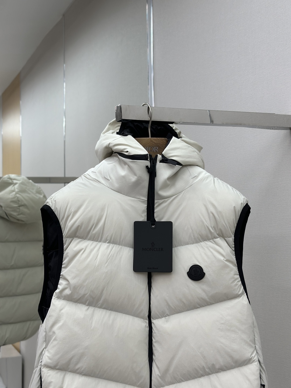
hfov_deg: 30.3
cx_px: 146
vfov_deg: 39.7
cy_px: 194
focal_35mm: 48
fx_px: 538
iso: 80
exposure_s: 1/393
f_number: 1.78
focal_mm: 6.86
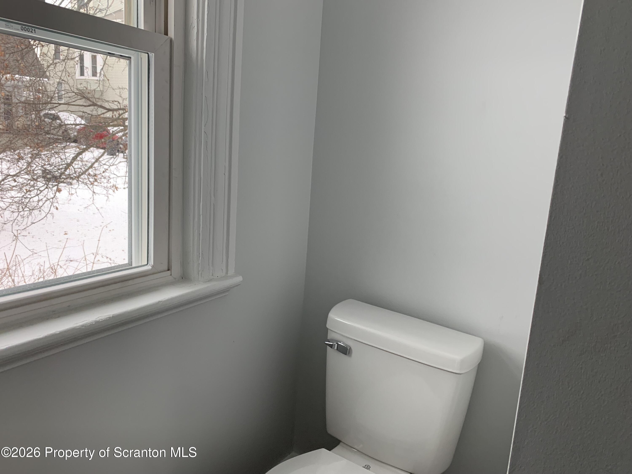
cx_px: 316
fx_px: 475
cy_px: 237
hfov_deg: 67.3
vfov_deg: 53.1
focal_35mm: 26
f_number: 1.8
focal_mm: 4.25
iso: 80
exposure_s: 1/121
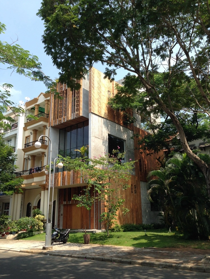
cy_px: 140
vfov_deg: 55.4
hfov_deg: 42.9
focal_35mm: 33
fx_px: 267
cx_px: 105
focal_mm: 4.12
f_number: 2.4
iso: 50
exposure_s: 1/786
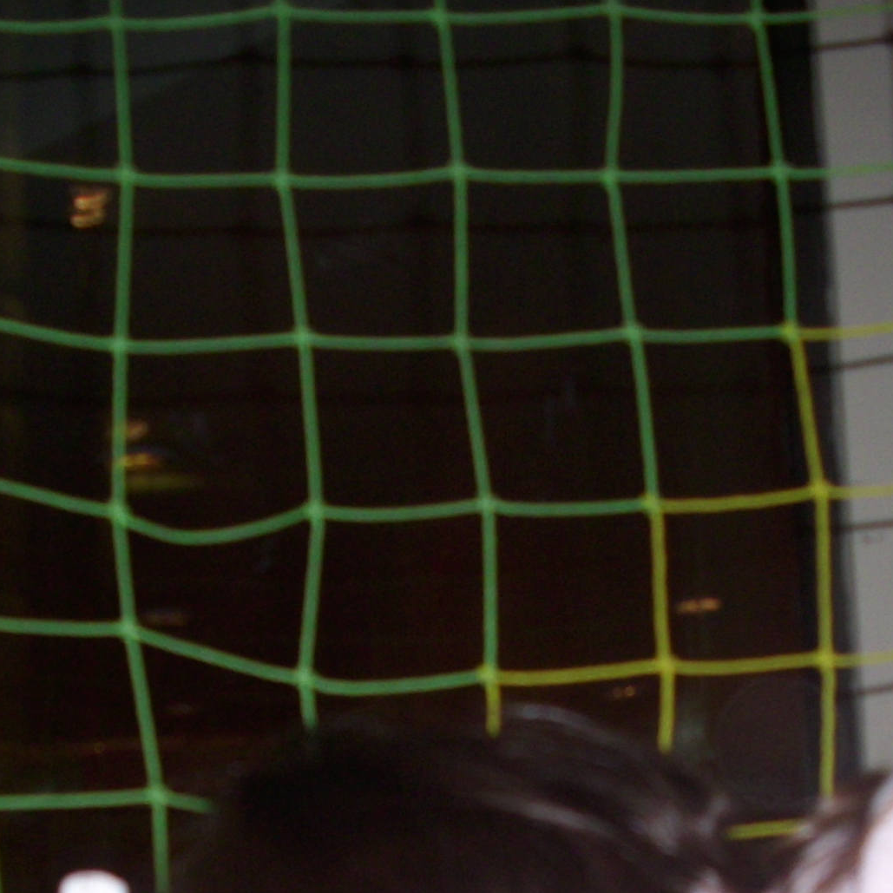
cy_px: 896
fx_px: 2189
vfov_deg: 22.2
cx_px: 315
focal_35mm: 75
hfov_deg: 23.0
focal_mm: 6.2
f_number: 2.8
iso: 50
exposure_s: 1/30
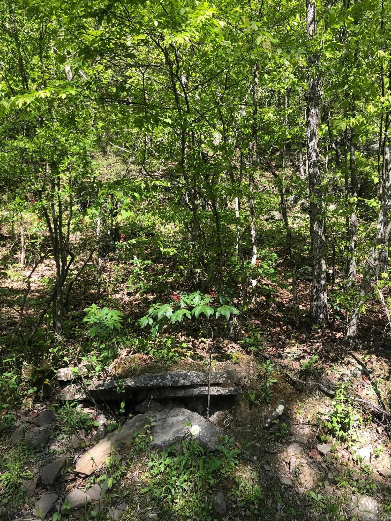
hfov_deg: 49.7
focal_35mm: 28
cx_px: 196
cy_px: 260
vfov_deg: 63.4
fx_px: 422
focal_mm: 4
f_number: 1.8
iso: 20
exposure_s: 1/284
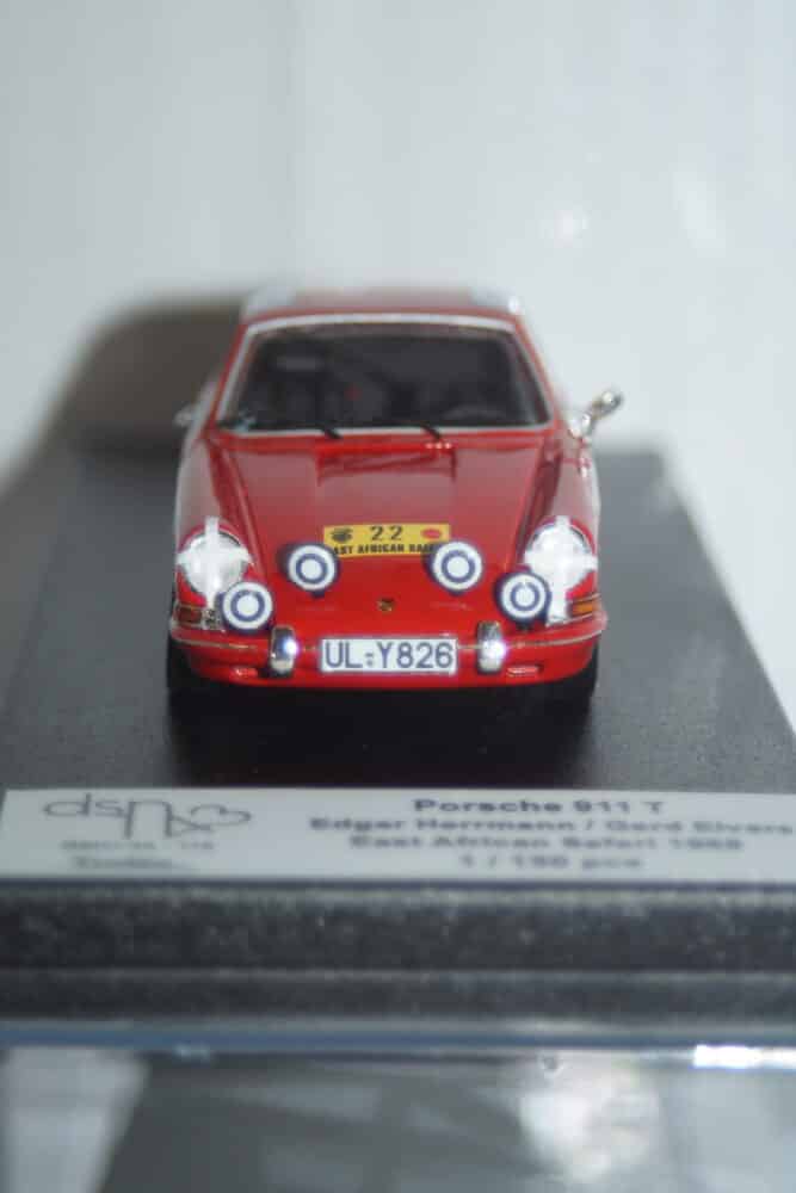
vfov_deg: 17.1
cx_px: 398
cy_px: 596
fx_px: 3978
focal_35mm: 120
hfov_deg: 11.4
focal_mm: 80
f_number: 5.6
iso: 320
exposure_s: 1/80
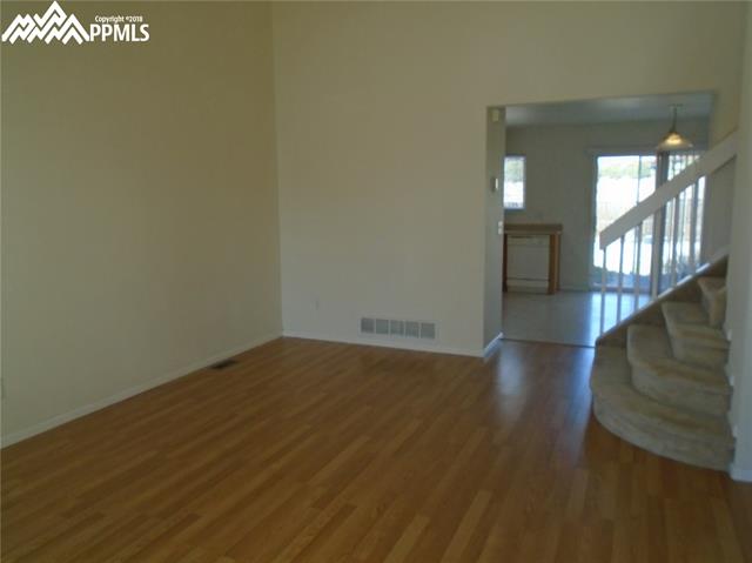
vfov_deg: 53.0
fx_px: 564
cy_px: 282
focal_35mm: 26
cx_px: 376
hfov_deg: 67.3
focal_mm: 4.6
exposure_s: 1/250
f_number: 3.2
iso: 250
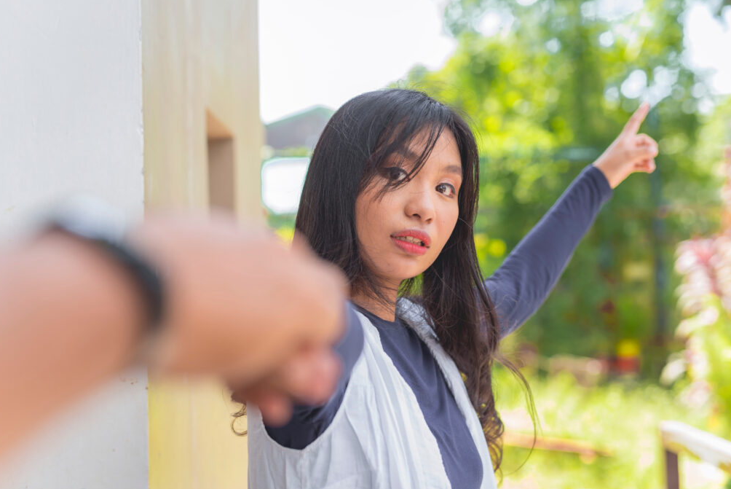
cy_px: 248
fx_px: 1036
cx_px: 363
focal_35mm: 51
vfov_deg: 26.5
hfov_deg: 38.9
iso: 200
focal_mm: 50
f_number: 1.8
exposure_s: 1/400
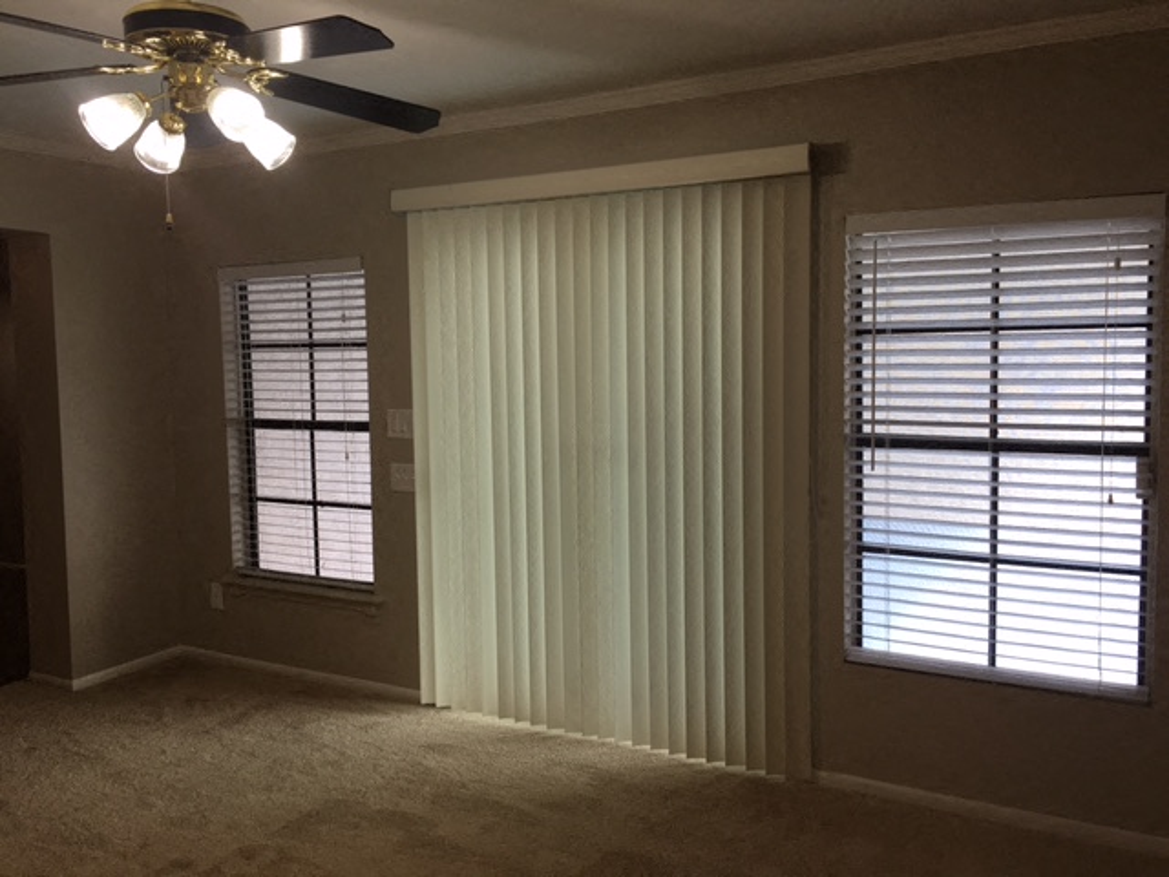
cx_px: 584
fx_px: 979
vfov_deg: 48.2
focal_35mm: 29
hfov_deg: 61.7
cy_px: 438
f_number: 2.2
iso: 32
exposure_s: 1/60
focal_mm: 4.15
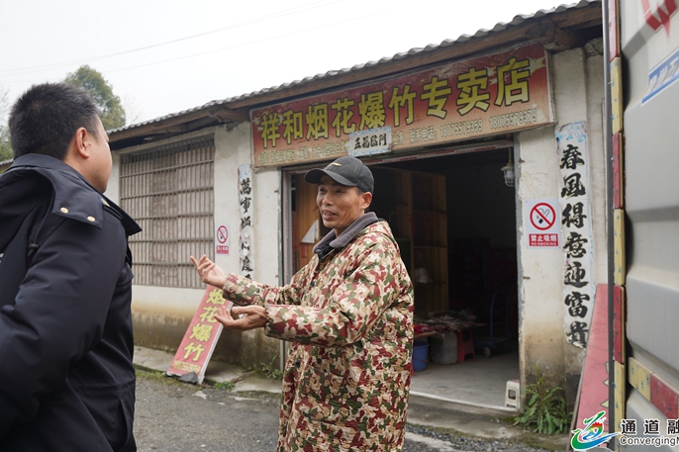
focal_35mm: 35
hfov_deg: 54.4
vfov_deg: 37.8
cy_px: 202
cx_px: 322
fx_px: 660
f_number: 4.5
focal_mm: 30
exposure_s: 1/100
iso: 100
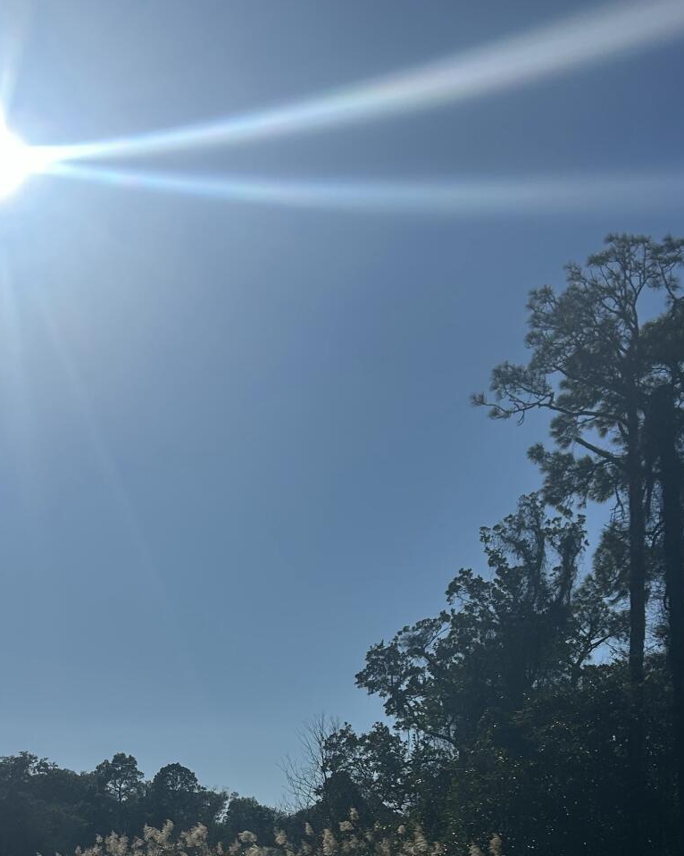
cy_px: 820
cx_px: 264
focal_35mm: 53
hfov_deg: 28.5
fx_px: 1342
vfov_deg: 33.0
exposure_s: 1/16393
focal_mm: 5.7
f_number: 1.5
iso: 50
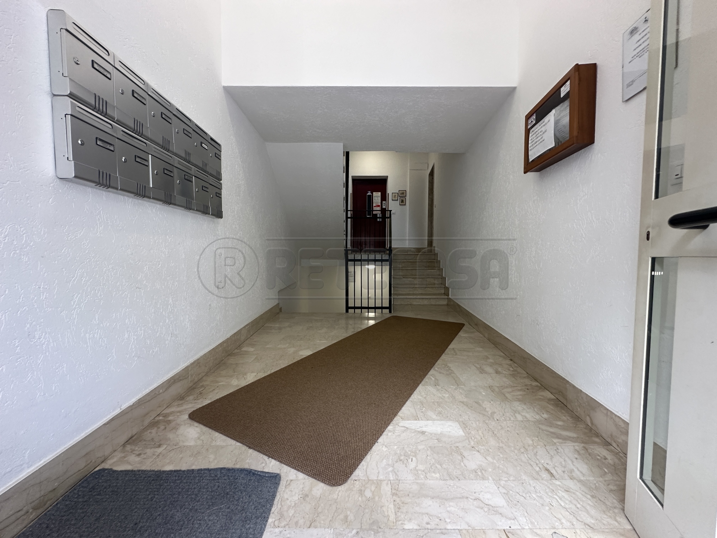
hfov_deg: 102.1
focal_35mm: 14
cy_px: 269
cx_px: 358
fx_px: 290
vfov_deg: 85.7
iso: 200
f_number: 2.2
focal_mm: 2.22
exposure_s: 1/100
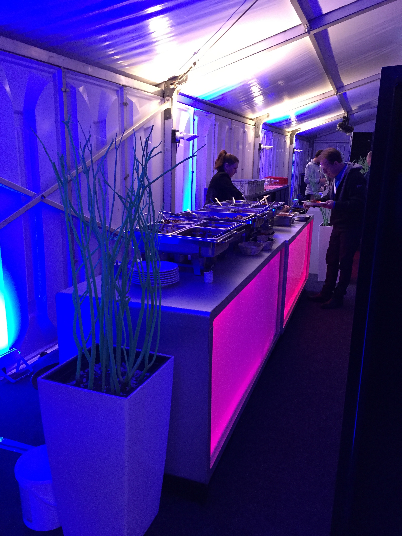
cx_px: 201
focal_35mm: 29
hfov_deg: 48.2
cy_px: 268
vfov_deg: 61.7
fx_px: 449
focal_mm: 4.15
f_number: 2.2
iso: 200
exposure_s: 1/30
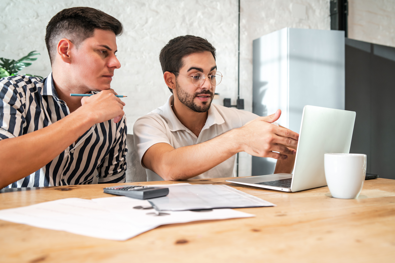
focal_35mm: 35
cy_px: 132
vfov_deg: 37.9
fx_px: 384
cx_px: 198
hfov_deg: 54.4
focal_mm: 35
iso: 500
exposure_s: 1/50
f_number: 4
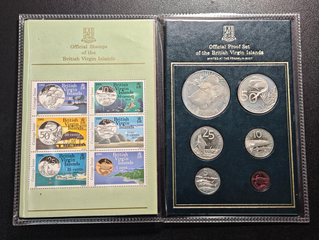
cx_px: 160
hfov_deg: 32.2
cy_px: 120
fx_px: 553
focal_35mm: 60
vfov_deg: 24.4
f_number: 2
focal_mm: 9
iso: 640
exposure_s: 1/100
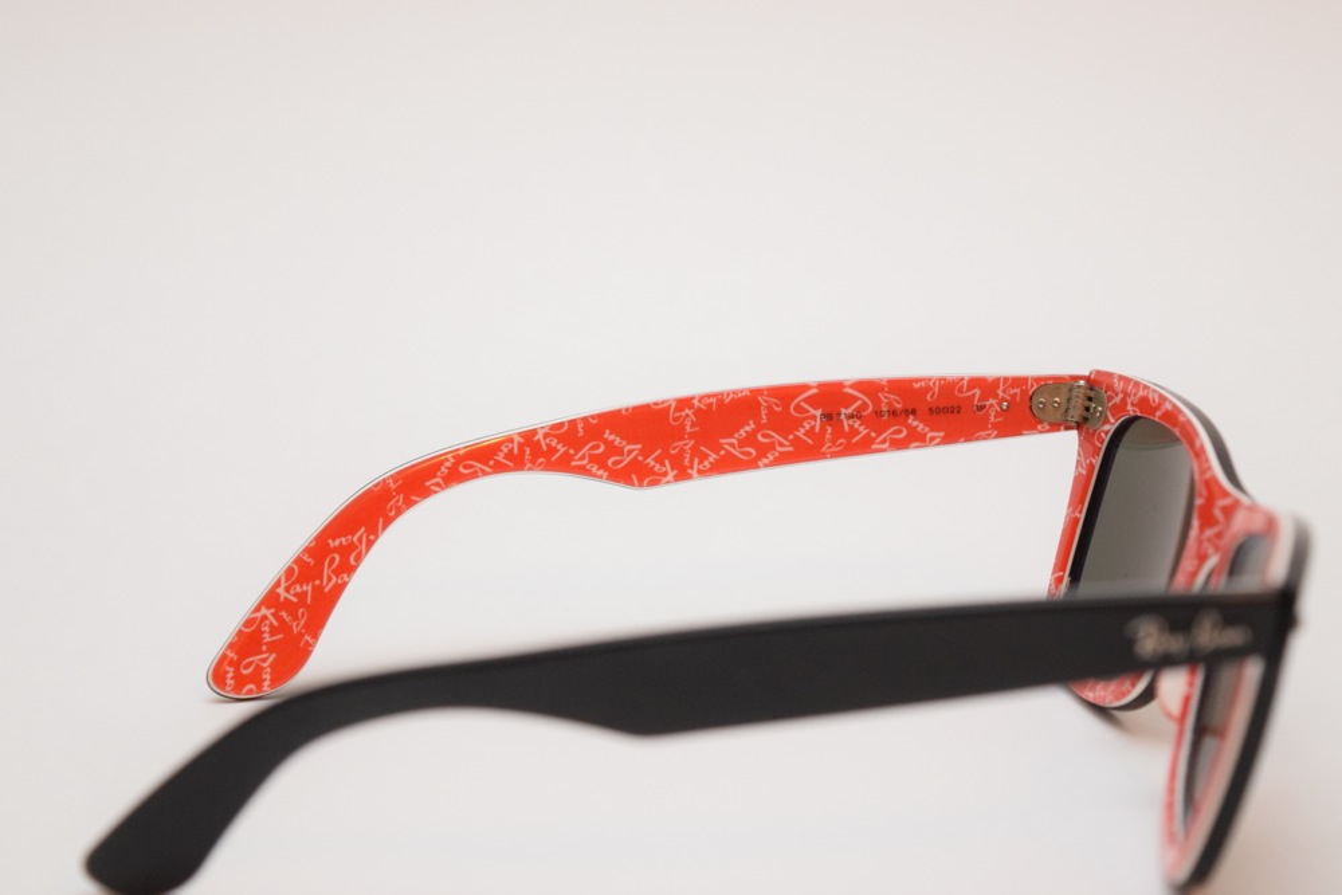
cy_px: 448
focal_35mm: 82
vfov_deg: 16.6
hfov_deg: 24.6
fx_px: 3076
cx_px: 671
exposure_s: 1/60
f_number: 5.6
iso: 2500
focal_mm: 55
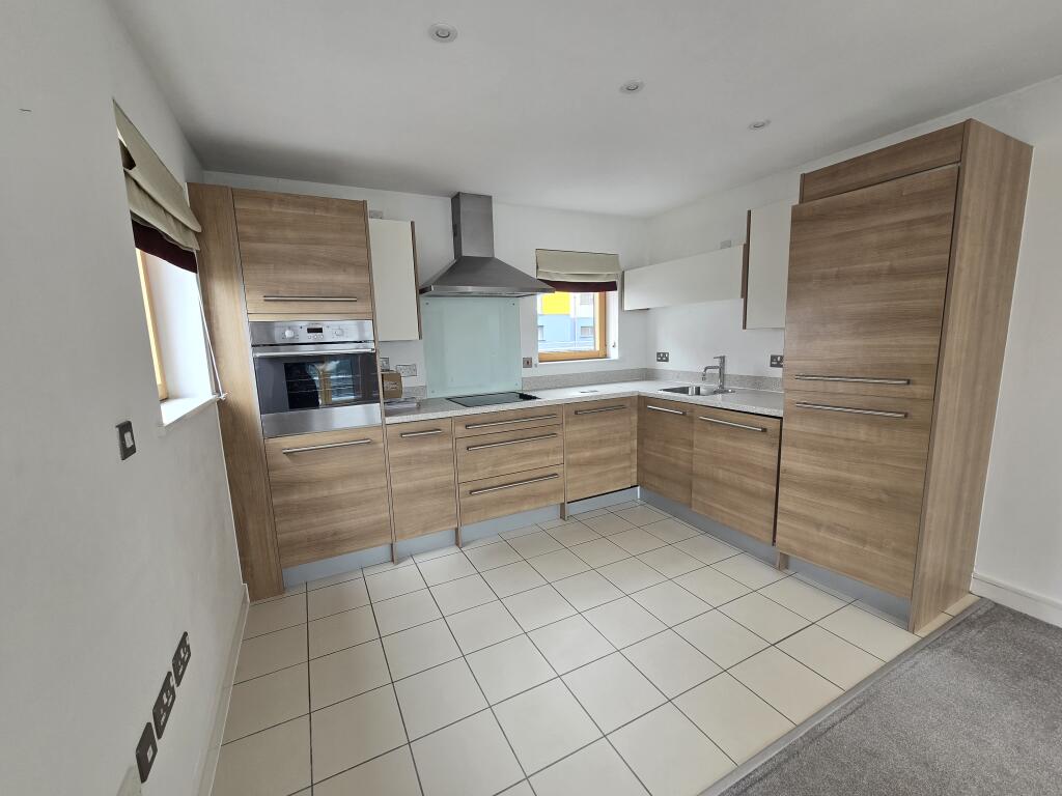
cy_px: 398
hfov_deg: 106.2
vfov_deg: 89.9
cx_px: 531
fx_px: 399
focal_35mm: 13
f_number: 2.2
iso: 64
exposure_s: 1/100
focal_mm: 2.2
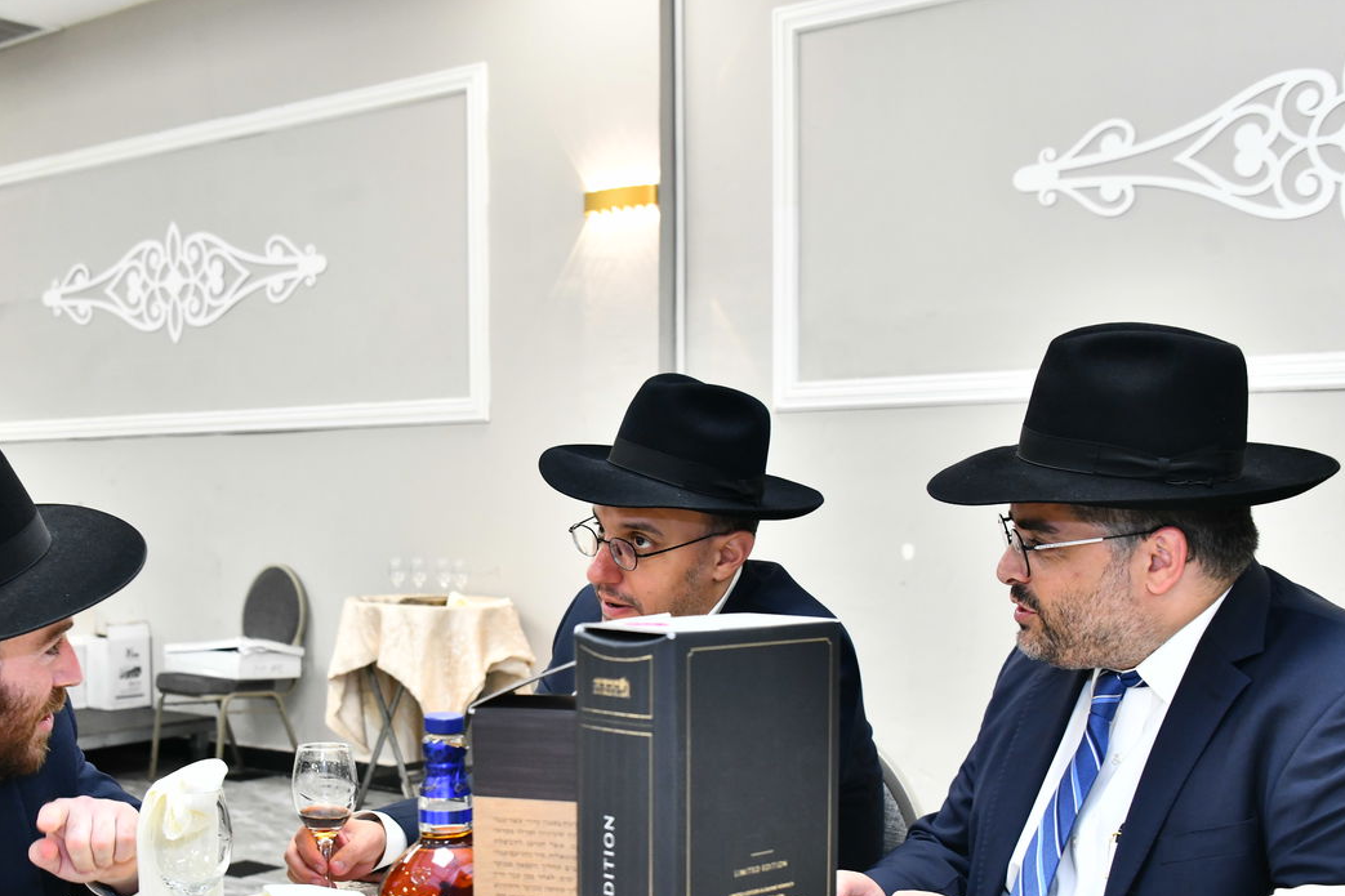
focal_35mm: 47
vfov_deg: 28.5
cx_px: 508
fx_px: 1756
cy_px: 586
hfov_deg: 41.6
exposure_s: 1/125
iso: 1600
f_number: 5.6
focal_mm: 35
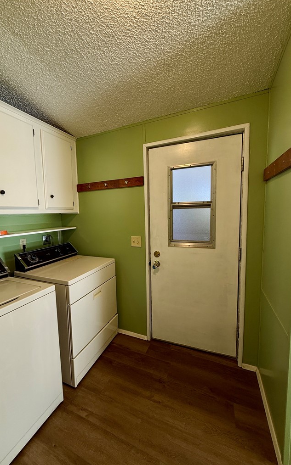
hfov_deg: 74.4
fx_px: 190
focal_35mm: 15
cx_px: 125
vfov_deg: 101.5
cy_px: 232
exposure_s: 1/120
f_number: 2.2
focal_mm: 2.22
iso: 125
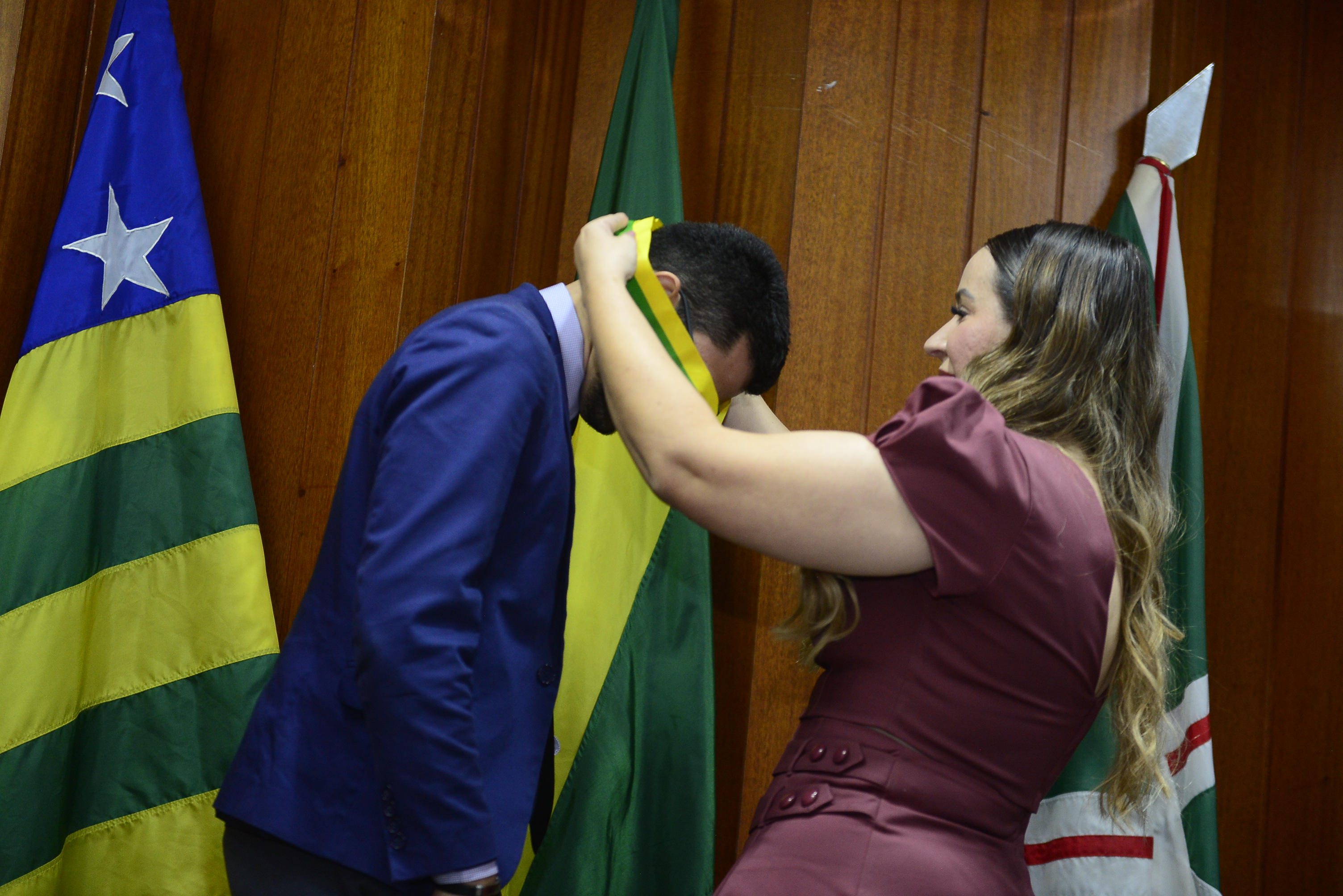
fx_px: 2612
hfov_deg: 28.8
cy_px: 448
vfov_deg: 19.5
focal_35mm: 70
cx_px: 672
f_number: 2.8
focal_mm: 70
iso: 2000
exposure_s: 1/125
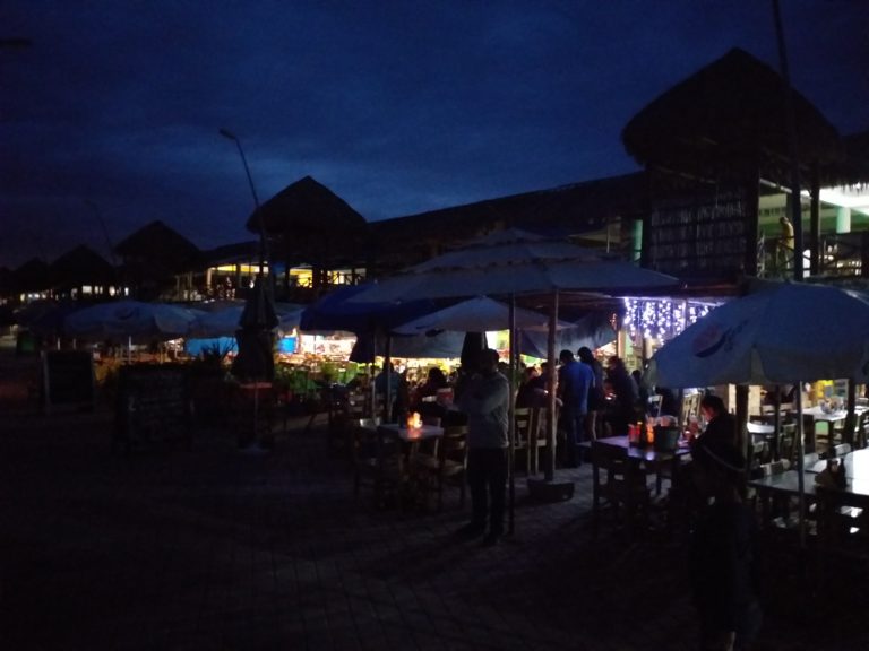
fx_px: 653
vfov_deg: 53.1
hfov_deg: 67.3
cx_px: 434
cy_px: 326
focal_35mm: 26
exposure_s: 1/15
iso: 1600
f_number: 1.7
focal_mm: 3.93
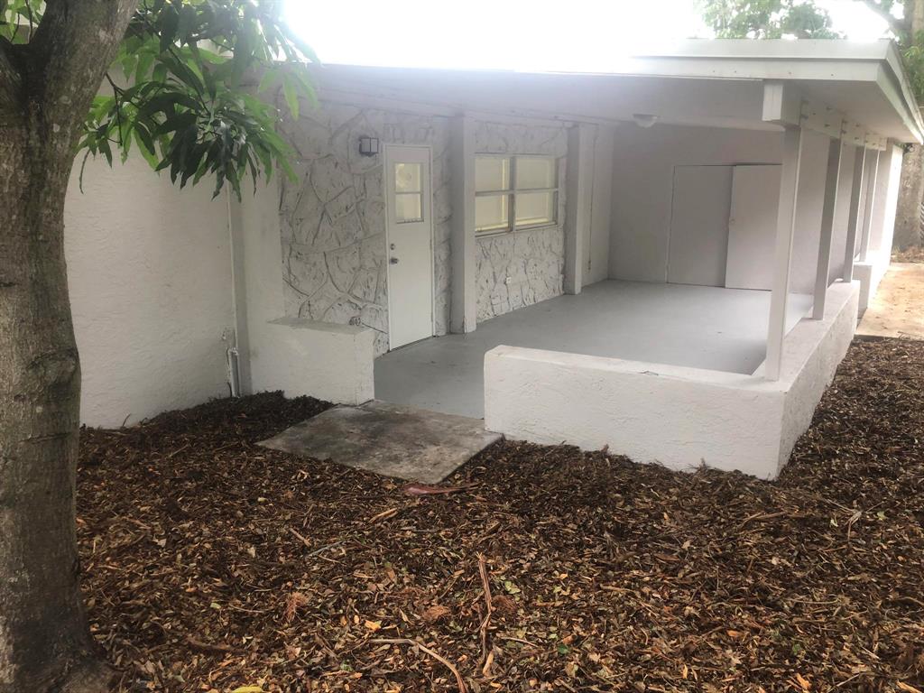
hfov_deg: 63.4
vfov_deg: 49.7
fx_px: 747
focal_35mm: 28
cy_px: 346
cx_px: 462
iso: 25
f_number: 1.8
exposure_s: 1/30
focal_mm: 3.99
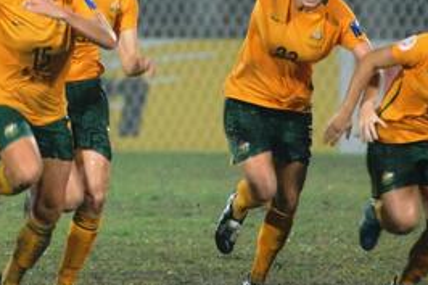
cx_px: 39
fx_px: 11251
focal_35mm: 947
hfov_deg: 2.2
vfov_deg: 1.4
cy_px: 0
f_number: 4
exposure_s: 1/200
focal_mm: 280
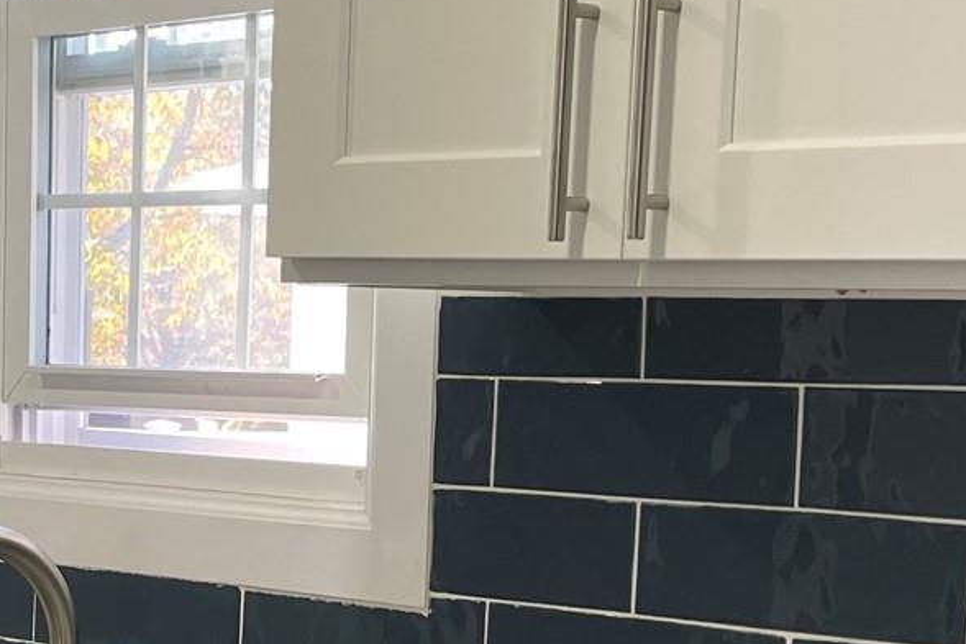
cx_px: 103
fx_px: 2523
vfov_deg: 14.5
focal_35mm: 94
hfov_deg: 21.2
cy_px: 526
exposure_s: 1/120
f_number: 1.6
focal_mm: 4.2
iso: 125
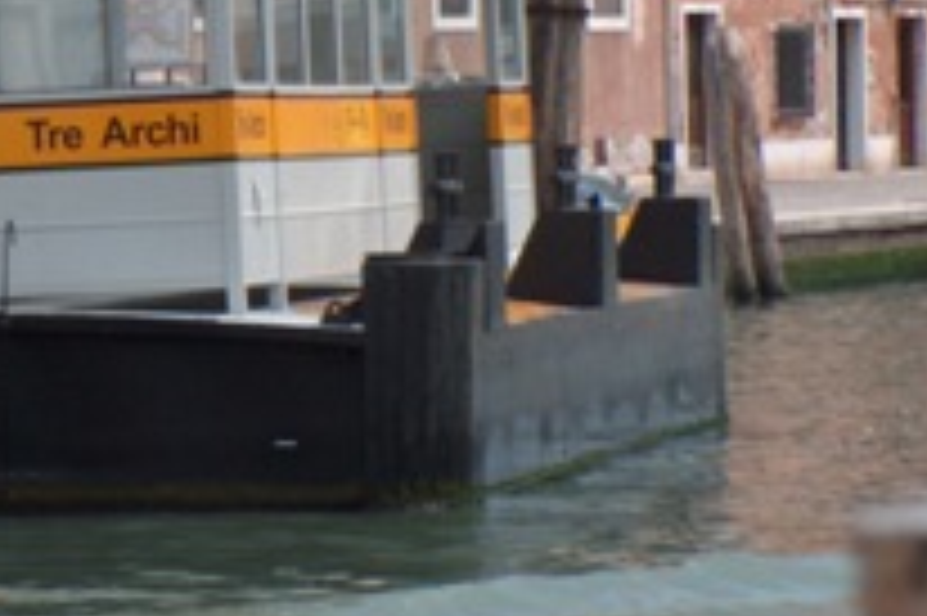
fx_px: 9262
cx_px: 9
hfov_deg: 5.7
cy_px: 76
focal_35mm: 360
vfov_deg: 3.8
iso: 100
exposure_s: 1/408
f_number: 6
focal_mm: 32.67
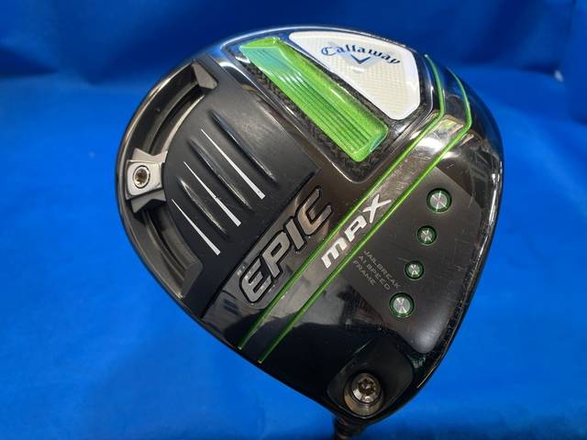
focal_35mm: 26
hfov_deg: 67.3
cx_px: 294
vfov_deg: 53.1
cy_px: 220
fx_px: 441
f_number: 1.8
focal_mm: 4.25
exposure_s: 1/60
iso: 125
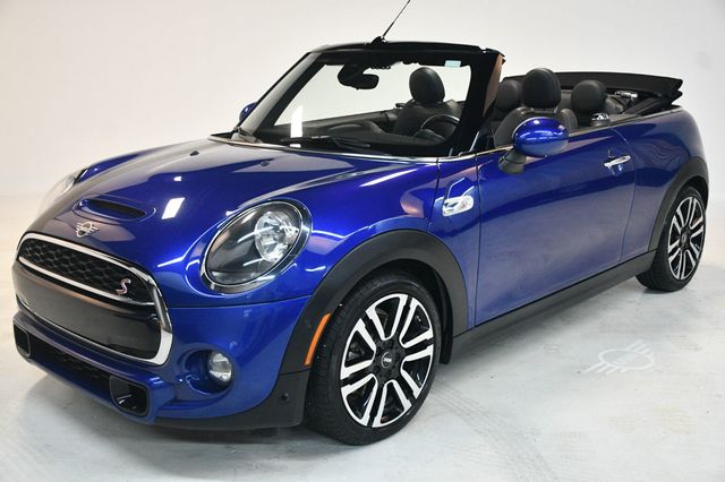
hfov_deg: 49.6
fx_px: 785
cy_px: 241
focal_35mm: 39
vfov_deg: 34.2
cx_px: 362
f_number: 3.8
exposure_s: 1/125
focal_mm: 26
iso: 2000
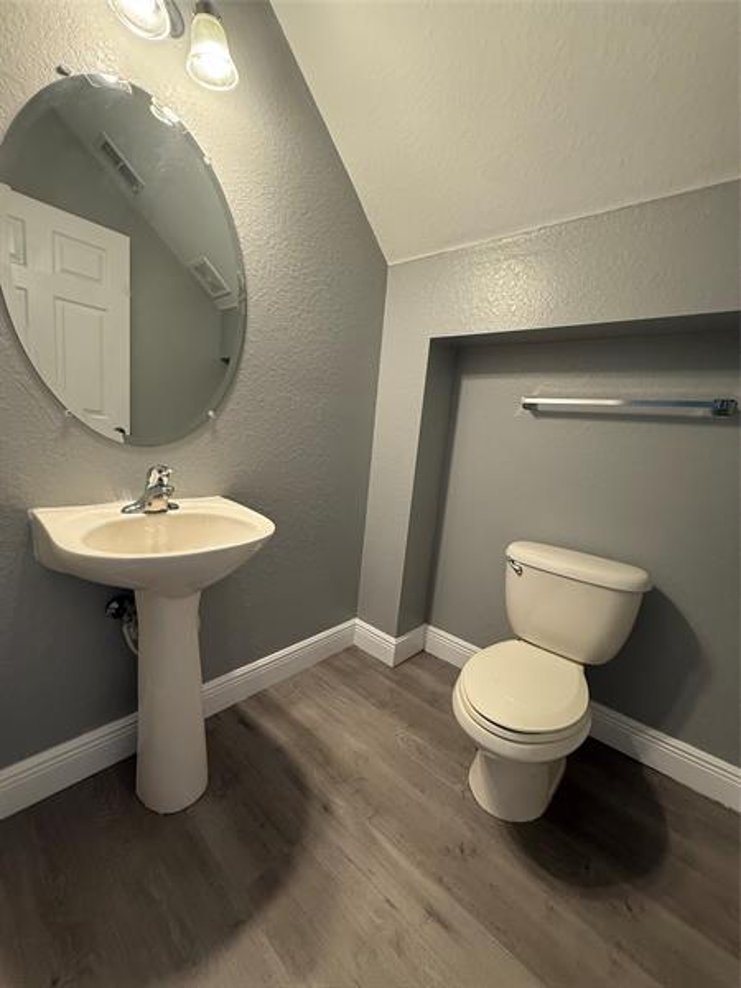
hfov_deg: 85.7
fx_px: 400
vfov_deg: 102.1
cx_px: 370
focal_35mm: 14
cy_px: 494
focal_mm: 2.22
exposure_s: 1/60
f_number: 2.2
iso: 250
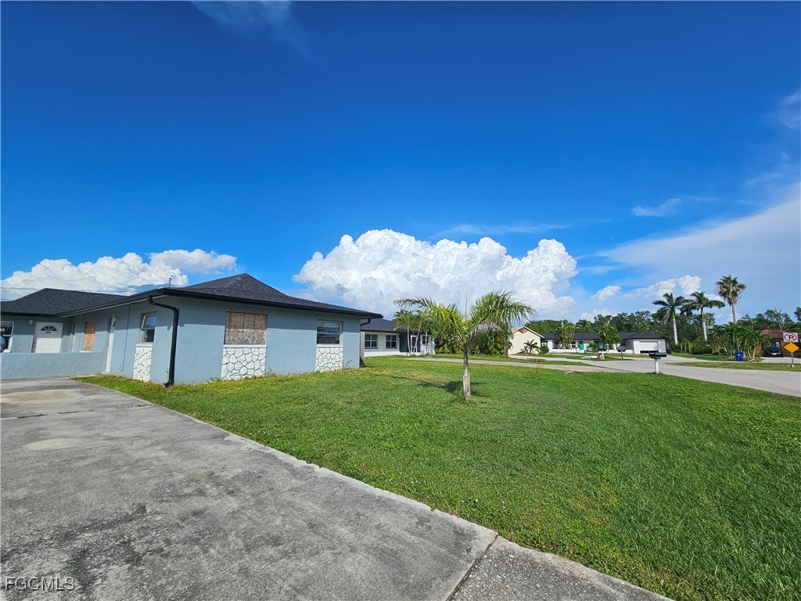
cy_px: 300
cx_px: 400
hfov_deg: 106.2
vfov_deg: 89.9
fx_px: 301
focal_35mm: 13
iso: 50
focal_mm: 2.2
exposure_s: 1/4032
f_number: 2.2
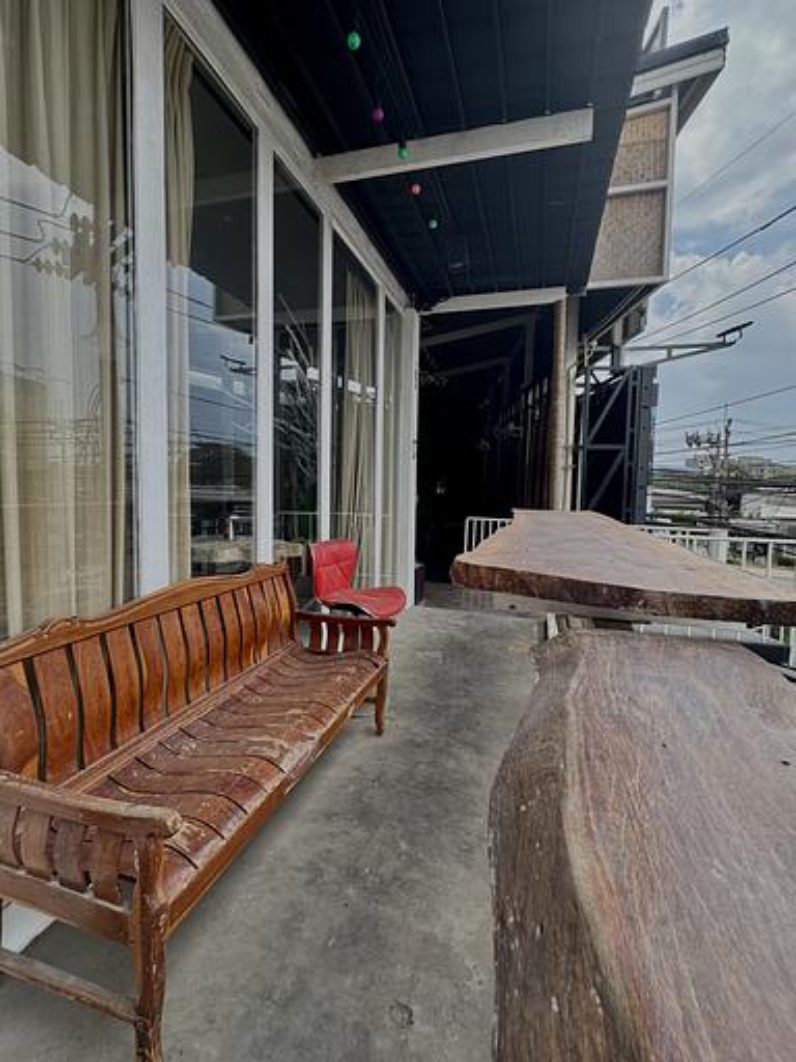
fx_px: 429
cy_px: 531
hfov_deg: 85.7
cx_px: 398
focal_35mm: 14
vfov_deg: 102.1
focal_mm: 2.22
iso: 40
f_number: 2.2
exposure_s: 1/334
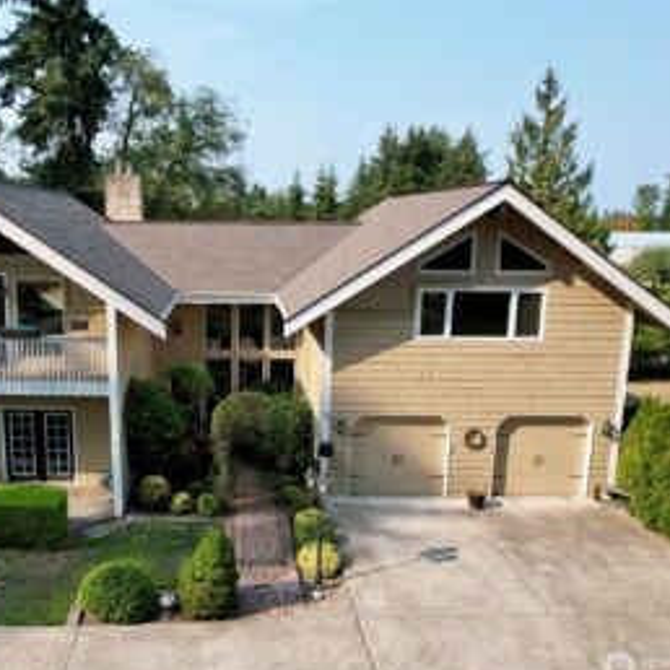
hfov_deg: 54.7
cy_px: 344
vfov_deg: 55.6
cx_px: 234
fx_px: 635
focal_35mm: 29
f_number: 2.8
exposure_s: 1/1000
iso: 100
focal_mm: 8.38
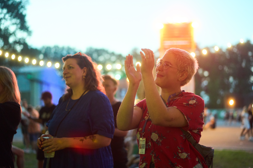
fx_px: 415
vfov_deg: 23.0
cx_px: 132
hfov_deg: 33.9
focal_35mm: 59
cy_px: 83
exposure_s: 1/320
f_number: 1.8
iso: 1600
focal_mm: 55
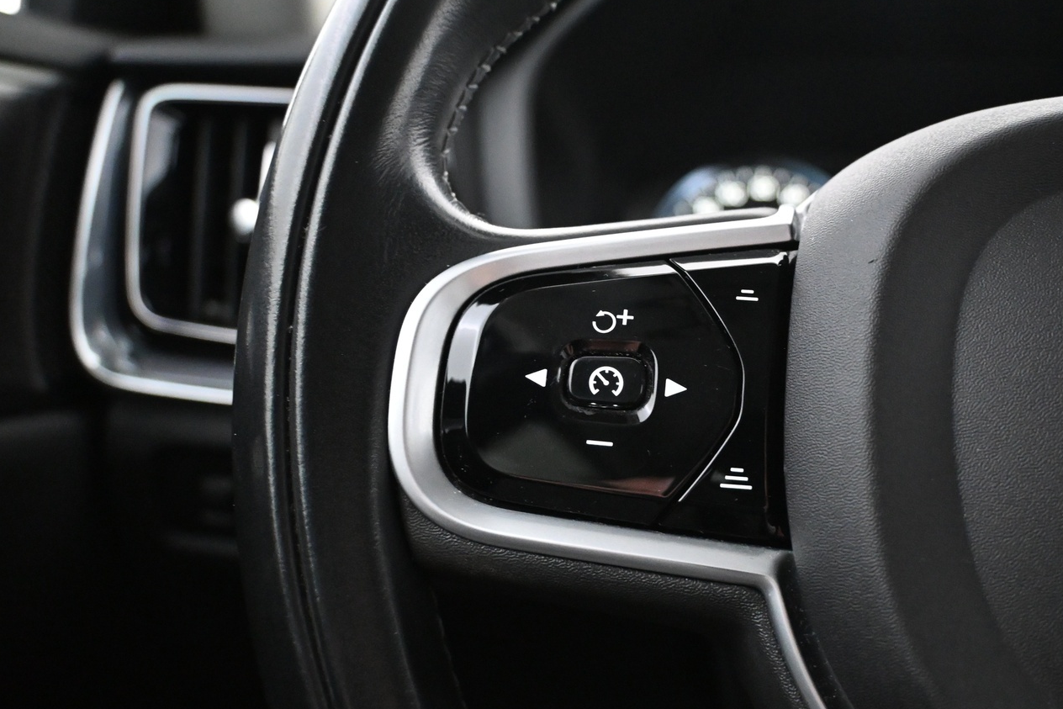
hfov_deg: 46.8
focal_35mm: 41
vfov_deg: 32.4
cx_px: 640
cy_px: 321
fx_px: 1220
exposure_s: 1/30
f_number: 4
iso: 5000
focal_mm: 21.5
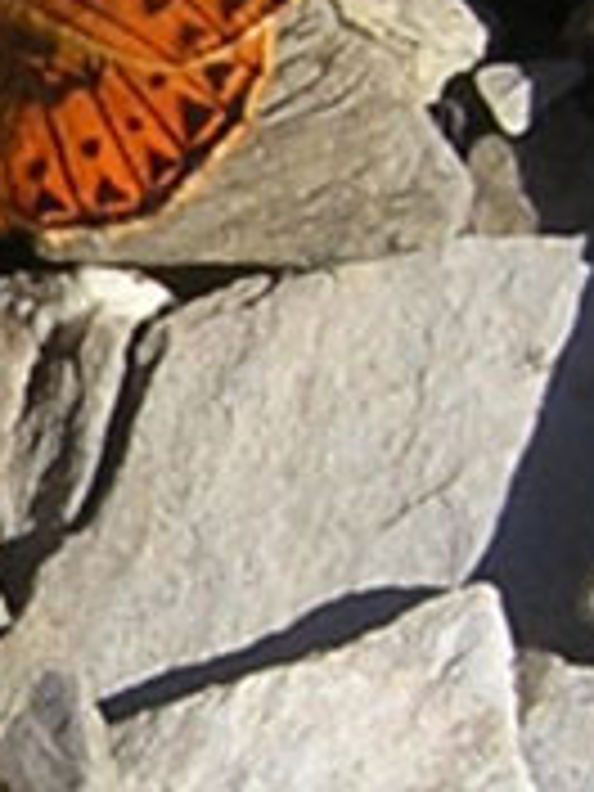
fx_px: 2814
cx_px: -238
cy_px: -86
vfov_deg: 15.6
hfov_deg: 11.6
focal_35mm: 123
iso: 100
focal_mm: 4.7
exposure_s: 1/284
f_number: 5.2
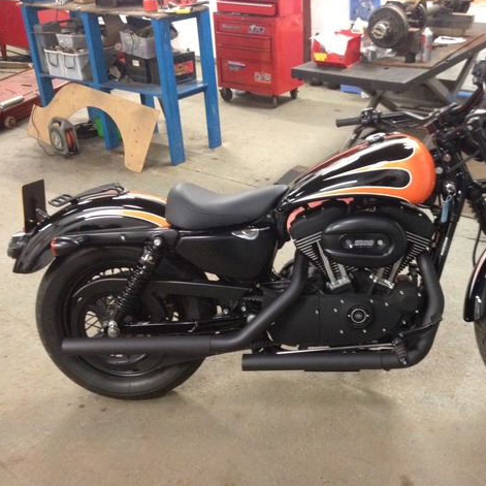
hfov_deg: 39.6
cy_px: 239
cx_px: 324
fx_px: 667
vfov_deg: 40.0
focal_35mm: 42
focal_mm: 4.28
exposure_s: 1/17
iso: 400
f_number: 2.4
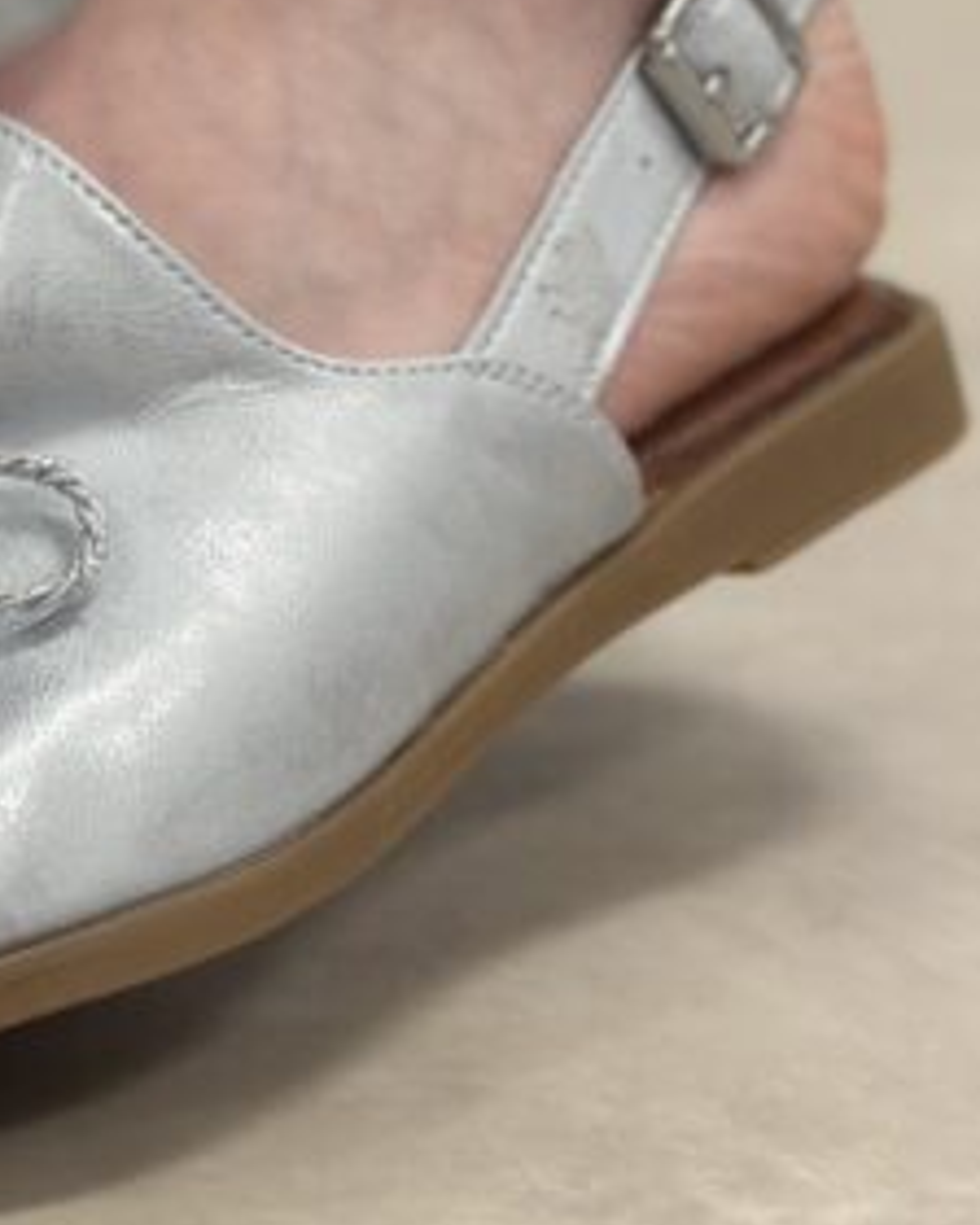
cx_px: -197
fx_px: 4858
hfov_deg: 11.3
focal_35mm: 134
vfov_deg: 14.2
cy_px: 70
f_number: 1.78
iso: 160
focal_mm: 6.86
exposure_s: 1/100
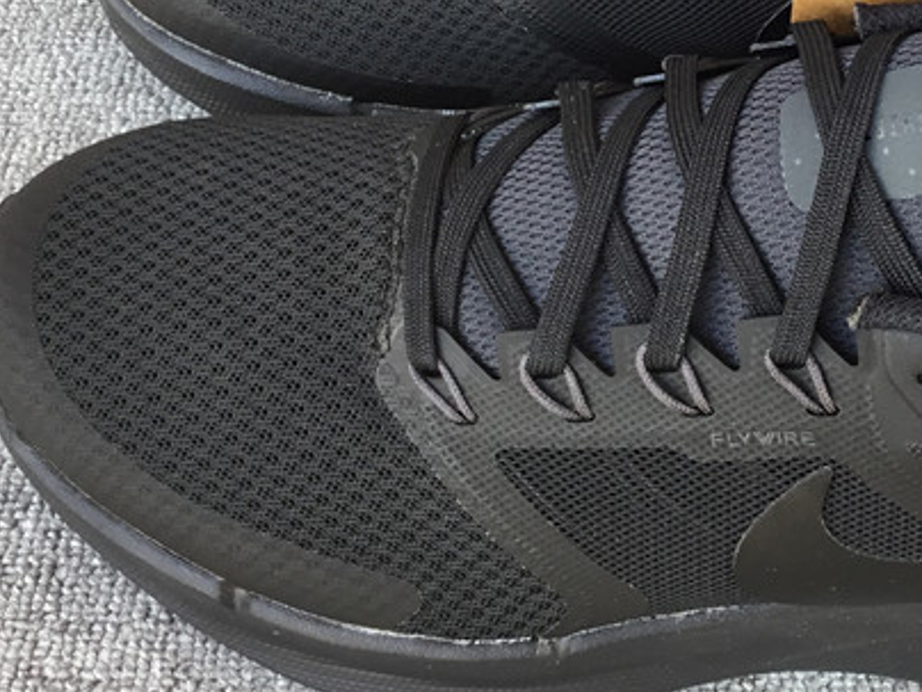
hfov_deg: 27.4
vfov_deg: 20.9
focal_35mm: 69
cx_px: 783
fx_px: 1838
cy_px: 95
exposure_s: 1/50
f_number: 2.4
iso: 32
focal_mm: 3.3
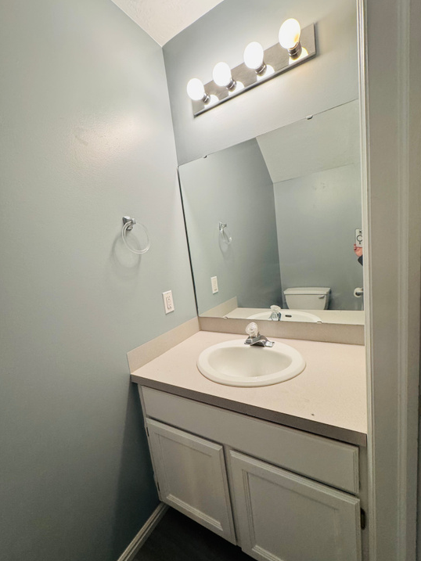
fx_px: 243
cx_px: 217
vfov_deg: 98.1
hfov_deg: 81.7
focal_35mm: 15
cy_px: 286
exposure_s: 1/120
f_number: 2.2
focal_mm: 2.22
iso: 250
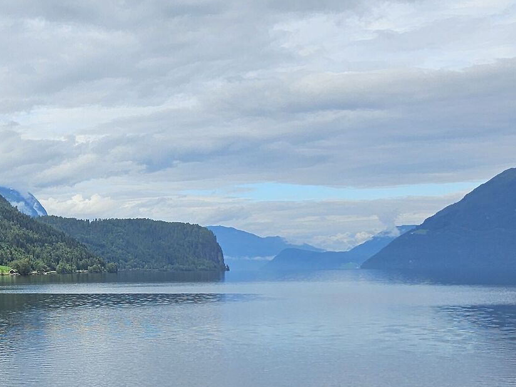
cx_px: -194
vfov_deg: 21.9
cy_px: 185
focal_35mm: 67
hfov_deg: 24.4
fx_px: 999
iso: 10
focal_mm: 6.3
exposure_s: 1/981
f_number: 1.7
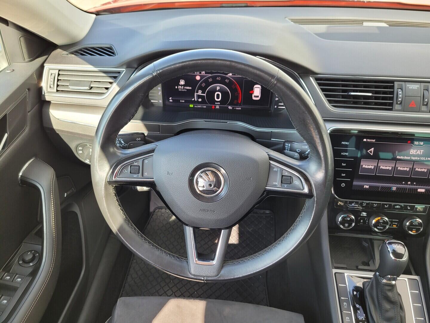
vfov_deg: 53.1
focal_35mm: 26
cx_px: 215
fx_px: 323
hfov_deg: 67.3
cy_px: 162
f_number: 1.8
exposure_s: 1/100
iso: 64
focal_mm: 5.4
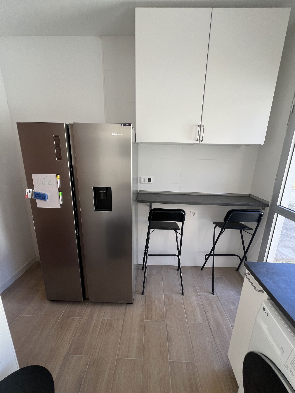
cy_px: 196
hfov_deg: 89.9
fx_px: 148
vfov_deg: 106.2
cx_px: 148
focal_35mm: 13
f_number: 1.8
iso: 50
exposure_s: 1/99
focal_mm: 1.57
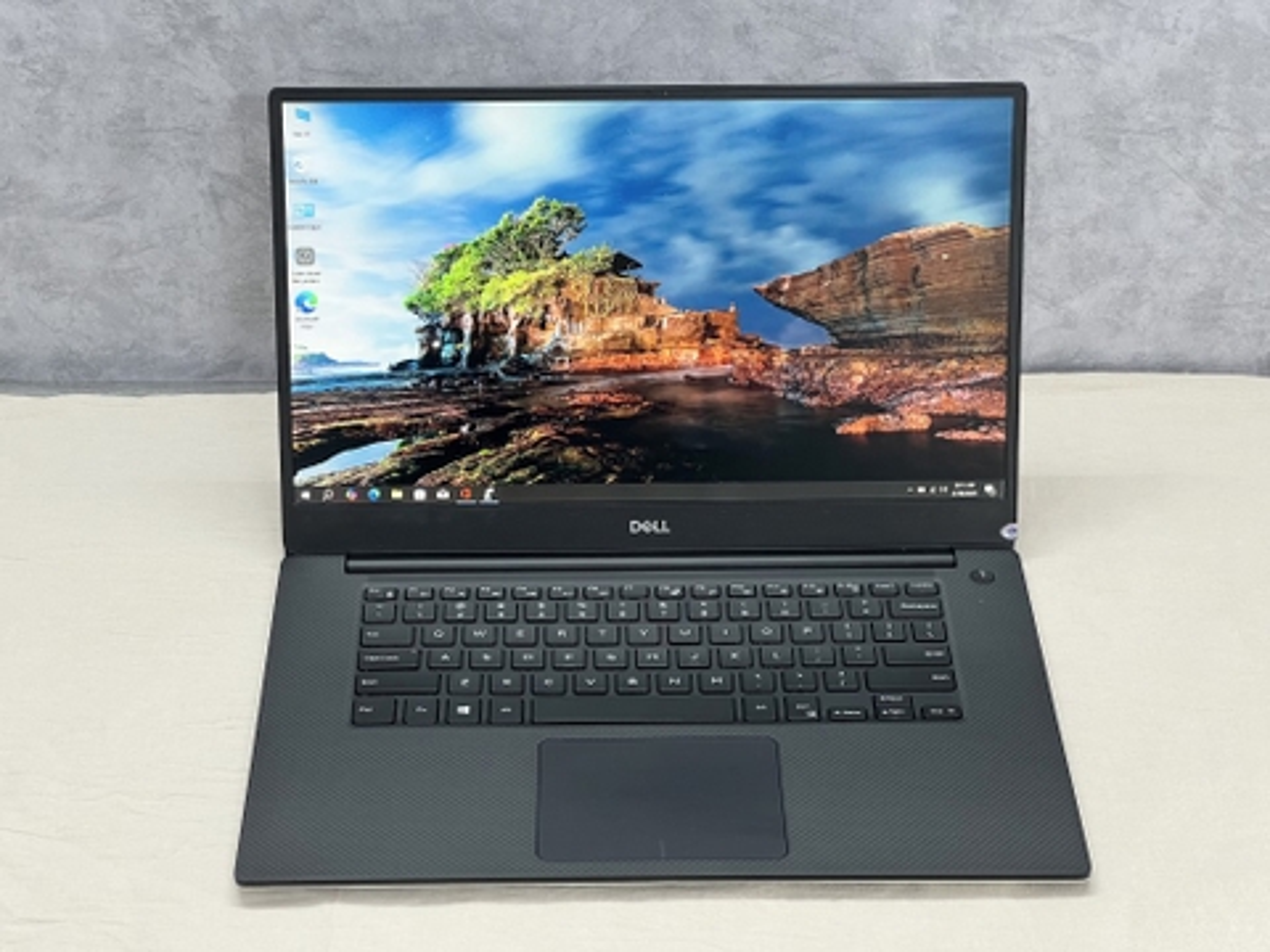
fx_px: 2825
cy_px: 476
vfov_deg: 19.1
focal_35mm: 77
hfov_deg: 25.3
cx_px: 635
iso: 160
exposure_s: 1/50
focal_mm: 9
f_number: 2.8
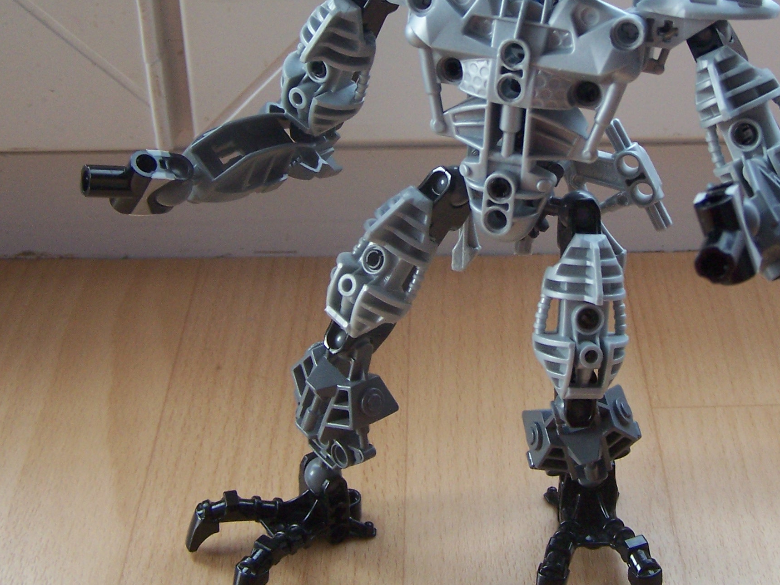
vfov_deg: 25.4
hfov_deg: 33.6
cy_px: 147
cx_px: 501
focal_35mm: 57
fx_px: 1284
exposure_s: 1/125
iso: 140
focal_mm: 6.3
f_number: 2.8
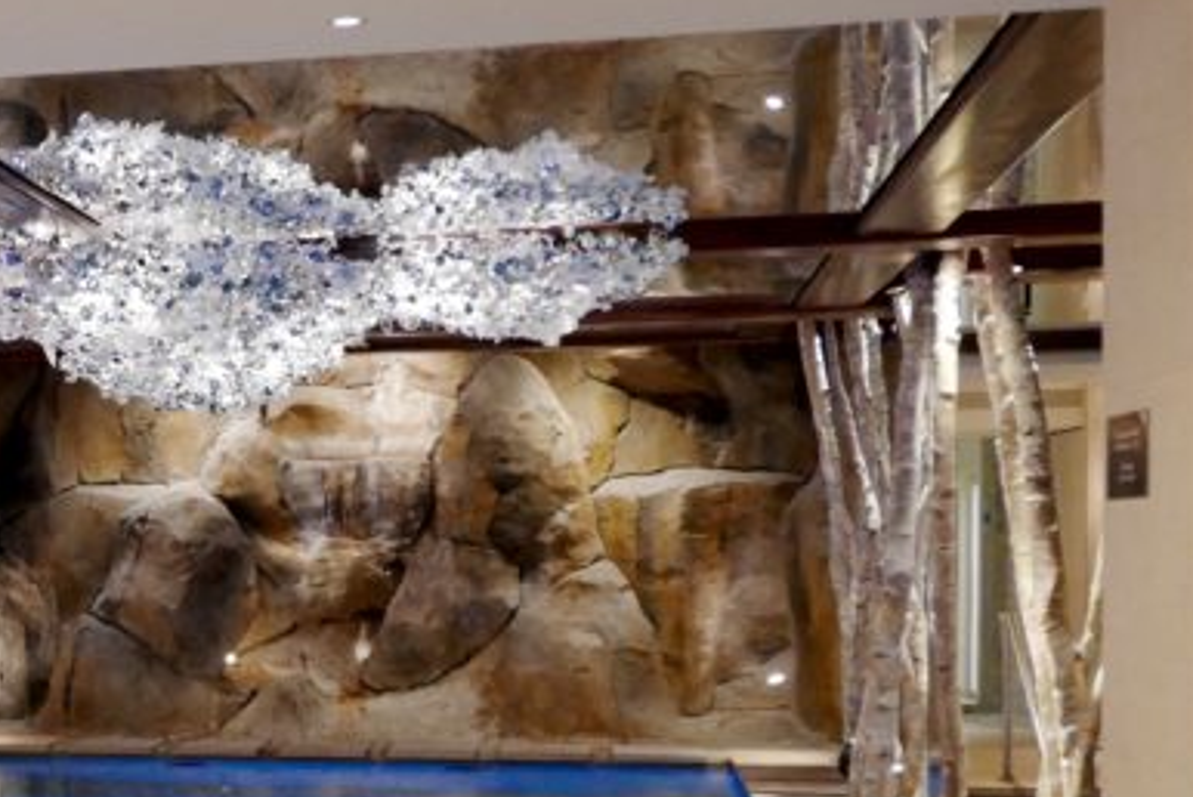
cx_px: -31
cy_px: 607
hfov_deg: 27.4
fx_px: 2288
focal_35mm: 69
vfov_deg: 19.6
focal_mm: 13.9
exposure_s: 1/50
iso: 1600
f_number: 2.2
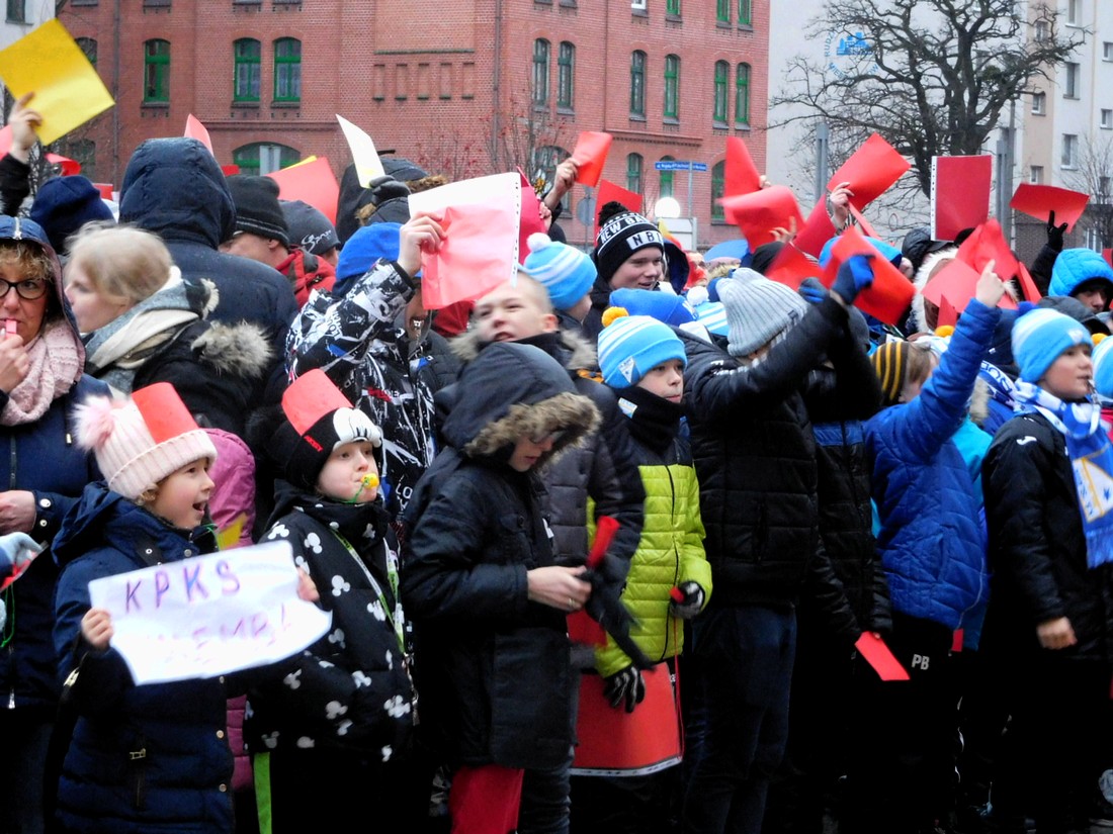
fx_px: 4019
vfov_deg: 11.9
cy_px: 417
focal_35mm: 125
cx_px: 556
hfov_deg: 15.8
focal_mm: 22.3
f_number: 5
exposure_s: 1/20
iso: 800
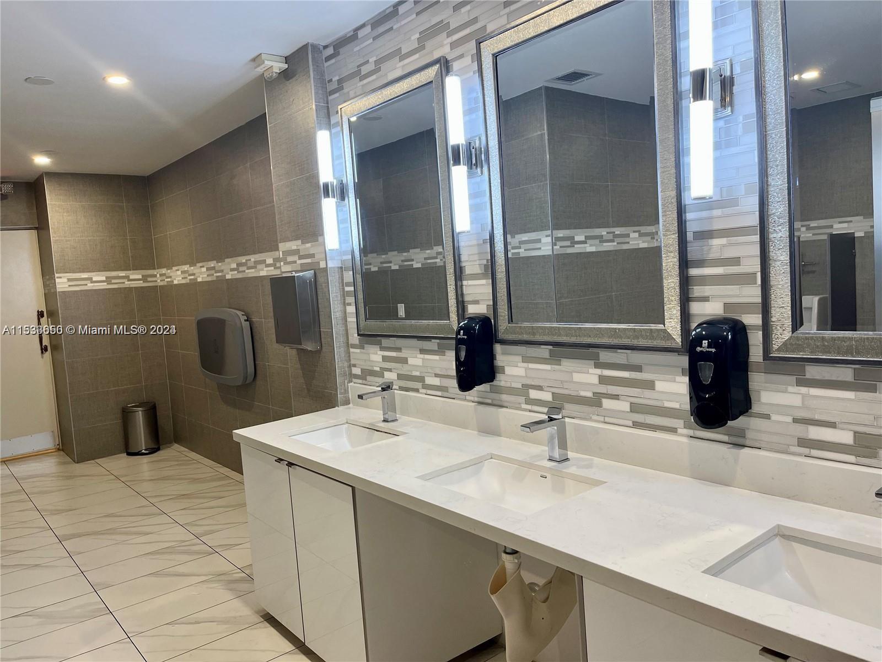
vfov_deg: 53.1
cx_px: 441
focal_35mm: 26
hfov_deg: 67.3
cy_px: 331
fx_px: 662
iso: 80
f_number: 1.6
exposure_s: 1/60
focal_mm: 5.1
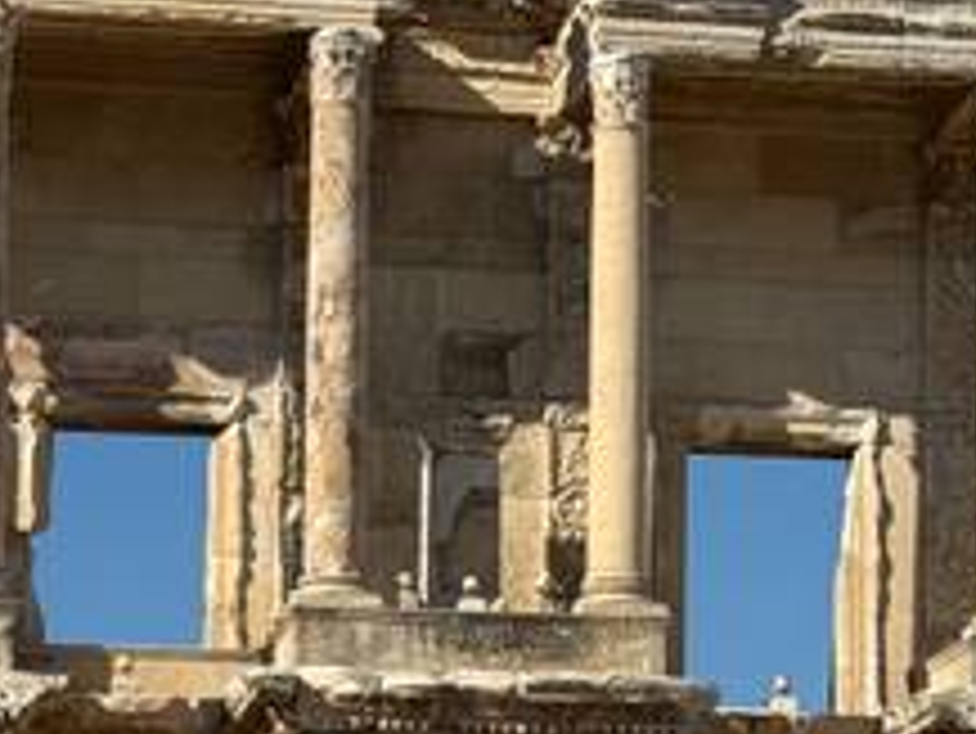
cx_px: 787
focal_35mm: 159
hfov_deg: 12.4
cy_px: 666
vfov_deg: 9.3
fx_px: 4485
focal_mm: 6.76
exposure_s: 1/6536
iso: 64
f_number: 1.78
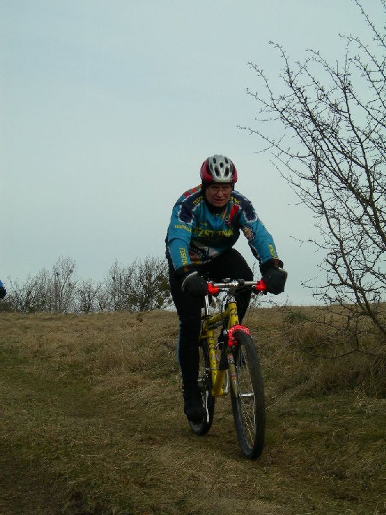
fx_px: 1070
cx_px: 193
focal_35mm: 72
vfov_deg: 27.0
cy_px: 258
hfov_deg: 20.4
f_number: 6.3
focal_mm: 14.9
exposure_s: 1/202
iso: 50
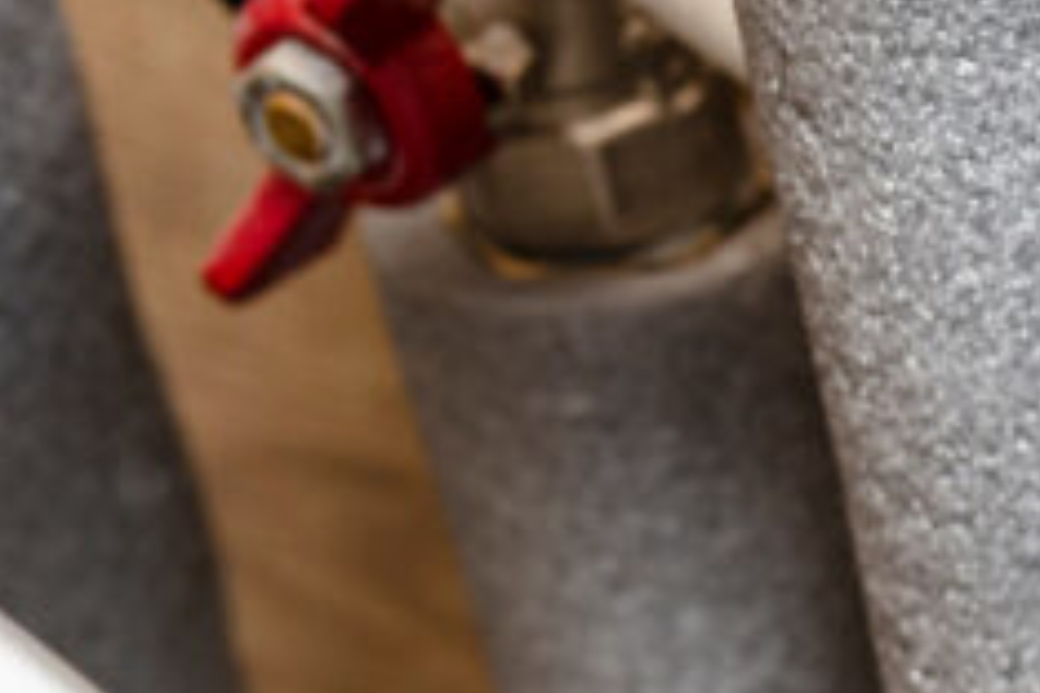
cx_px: 2147
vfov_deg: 9.0
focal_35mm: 153
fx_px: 4420
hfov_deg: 11.8
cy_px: 520
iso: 100
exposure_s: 1/60
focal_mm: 35
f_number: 5.6
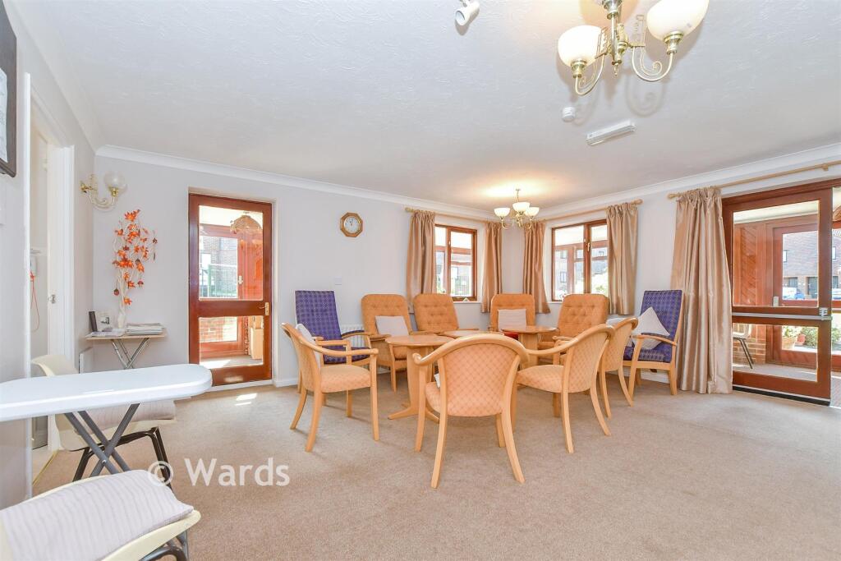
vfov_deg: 77.3
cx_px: 420
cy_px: 280
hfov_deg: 100.4
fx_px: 350
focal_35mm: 15
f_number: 8
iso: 250
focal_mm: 10
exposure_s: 1/25
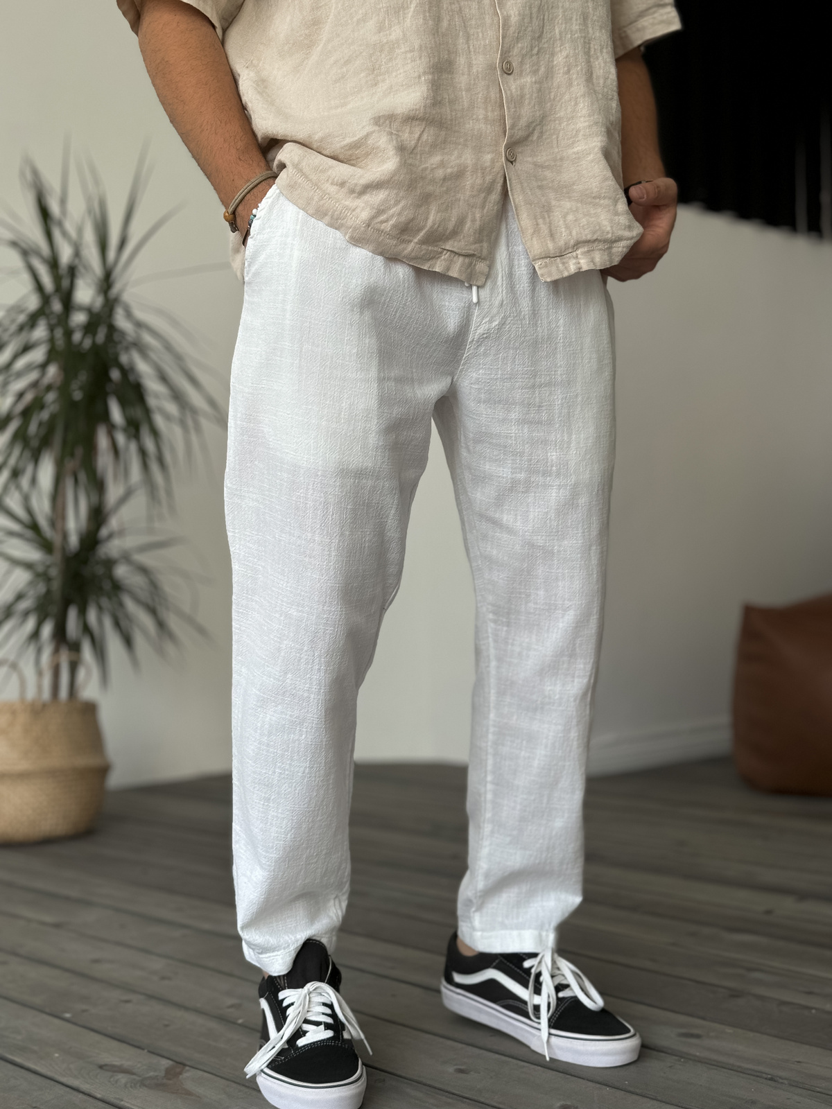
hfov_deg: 30.3
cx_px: 416
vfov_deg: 39.7
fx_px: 1538
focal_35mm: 48
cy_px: 554
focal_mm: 6.76
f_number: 1.8
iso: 64
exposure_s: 1/180
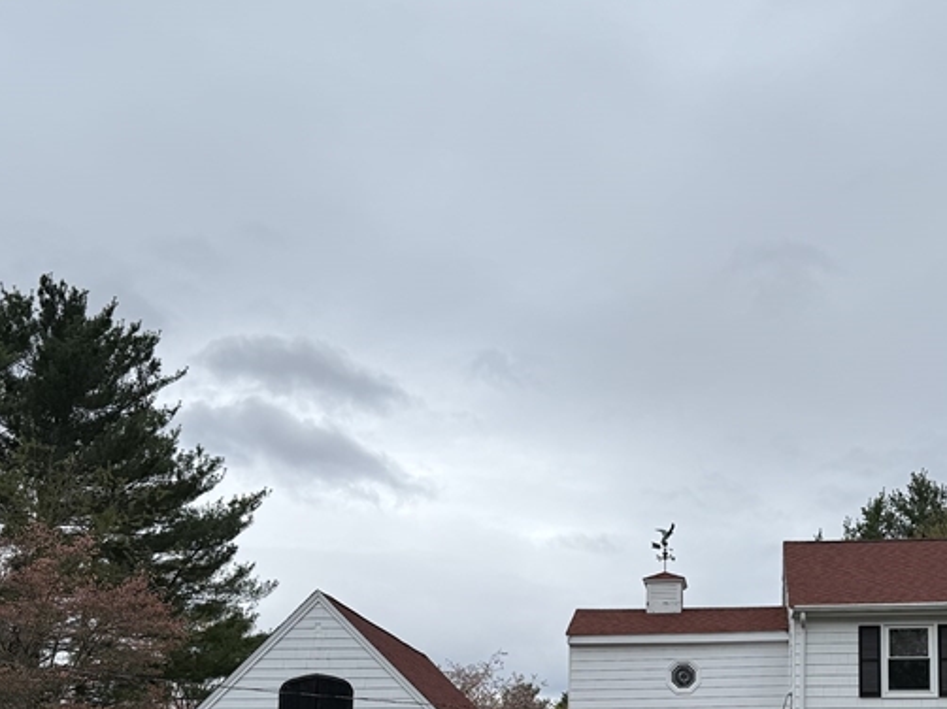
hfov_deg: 38.5
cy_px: 700
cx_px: 626
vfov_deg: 28.0
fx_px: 1340
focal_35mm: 49
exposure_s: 1/3953
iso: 80
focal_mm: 6.76
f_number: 1.78
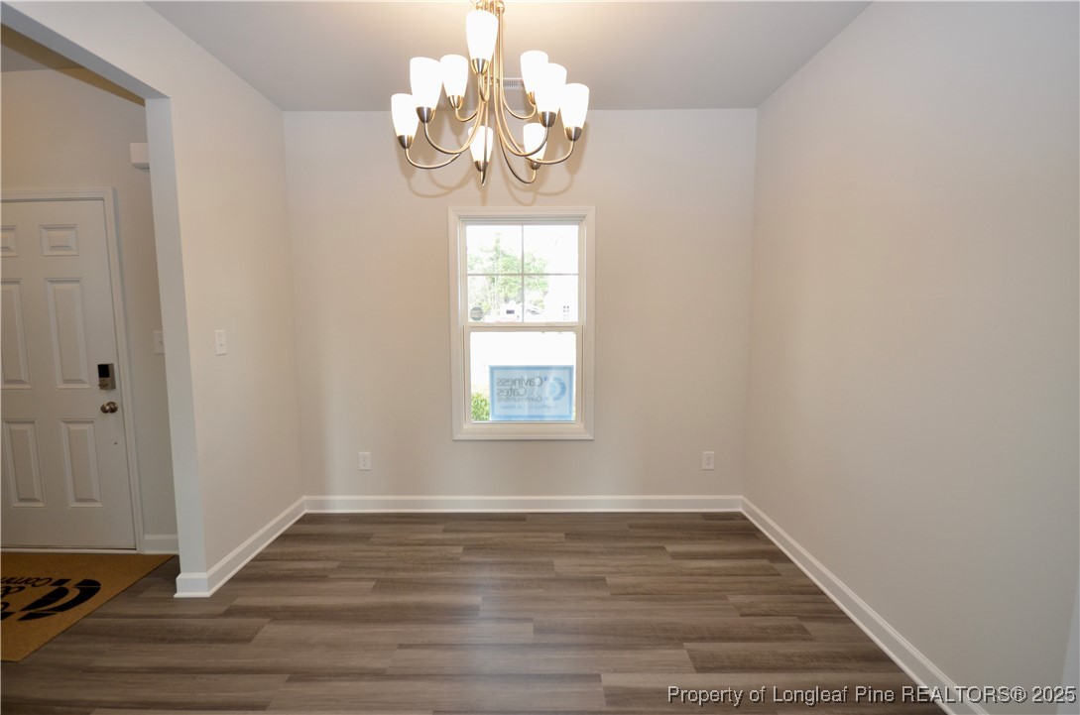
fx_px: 449
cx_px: 540
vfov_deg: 77.1
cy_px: 358
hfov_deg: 100.5
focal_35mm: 15
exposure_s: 1/90
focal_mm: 10
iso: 400
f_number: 4.8
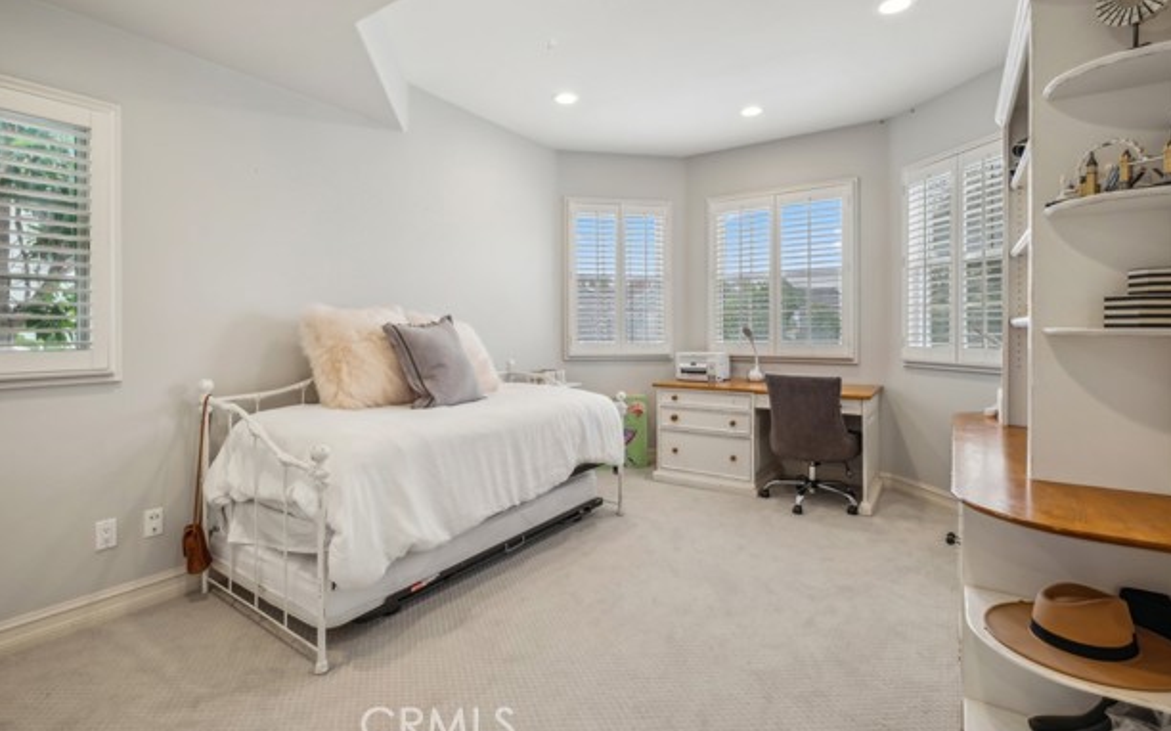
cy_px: 343
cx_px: 566
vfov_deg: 71.1
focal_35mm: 16
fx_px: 510
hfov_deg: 97.8
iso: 160
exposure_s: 1/12
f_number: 8
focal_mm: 10
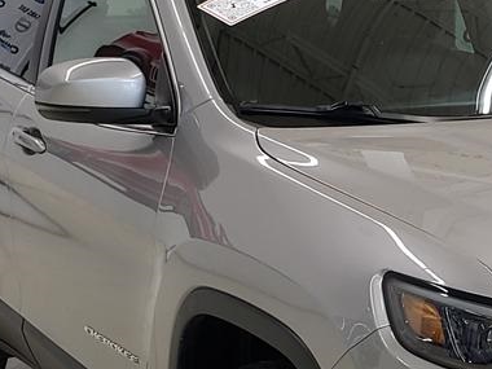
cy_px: 307
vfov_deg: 20.7
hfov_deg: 26.1
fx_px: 995
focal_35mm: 70
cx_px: 508
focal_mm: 4.3
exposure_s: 1/60
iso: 125
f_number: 2.4
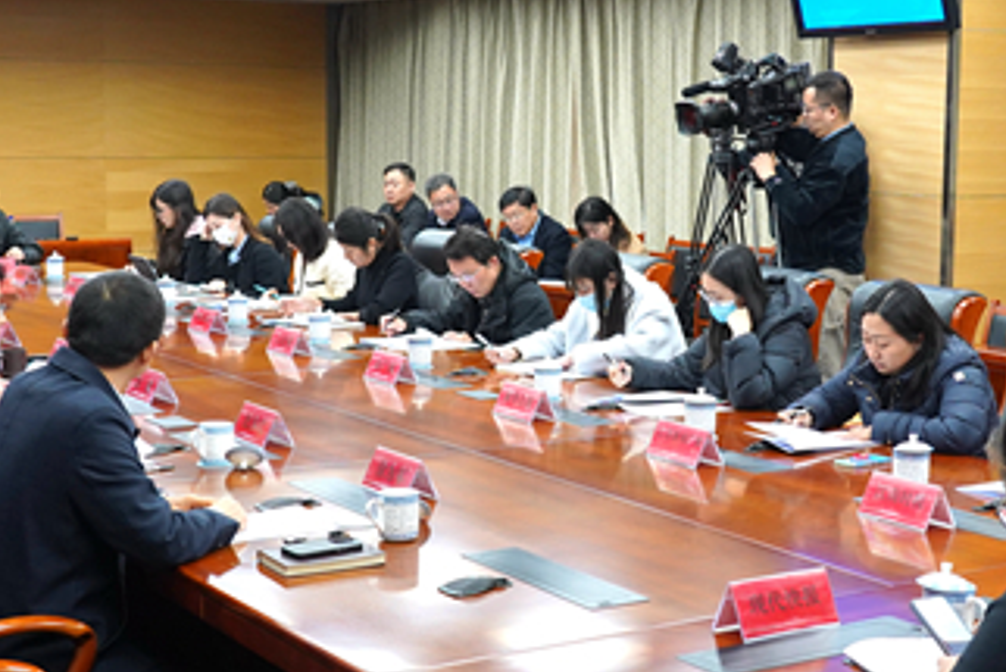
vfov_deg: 21.6
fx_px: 1761
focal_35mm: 63
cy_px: 342
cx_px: 587
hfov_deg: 31.8
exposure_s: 1/160
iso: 2000
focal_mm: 29
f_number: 4.5
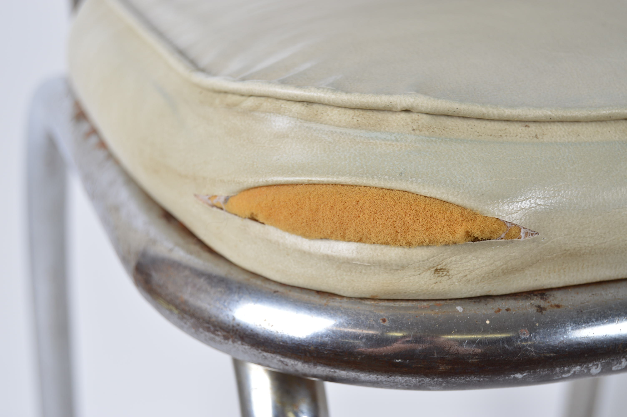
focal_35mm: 82
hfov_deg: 24.6
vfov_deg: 16.5
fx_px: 1436
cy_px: 208
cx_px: 314
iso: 100
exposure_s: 1/80
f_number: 5.6
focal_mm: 55
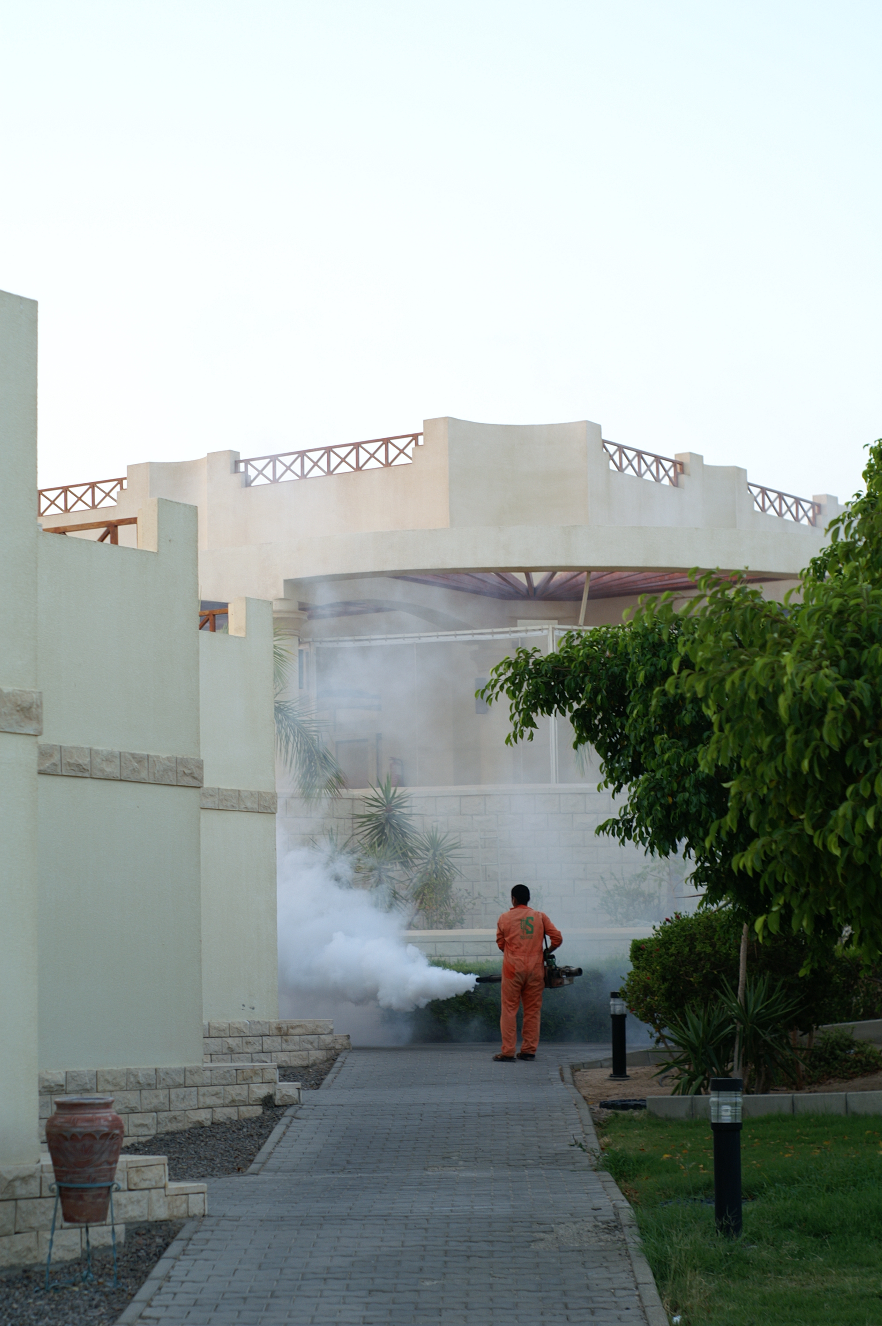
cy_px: 663
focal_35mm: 75
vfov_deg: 27.0
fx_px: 2761
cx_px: 441
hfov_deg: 18.1
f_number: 4
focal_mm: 50
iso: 100
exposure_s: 1/60
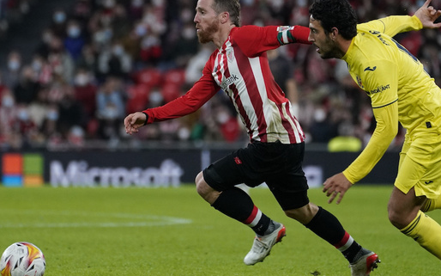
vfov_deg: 2.3
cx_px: 215
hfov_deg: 3.6
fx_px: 6921
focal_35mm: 576
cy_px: 130
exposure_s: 1/1000
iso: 4000
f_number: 5.6
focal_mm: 400
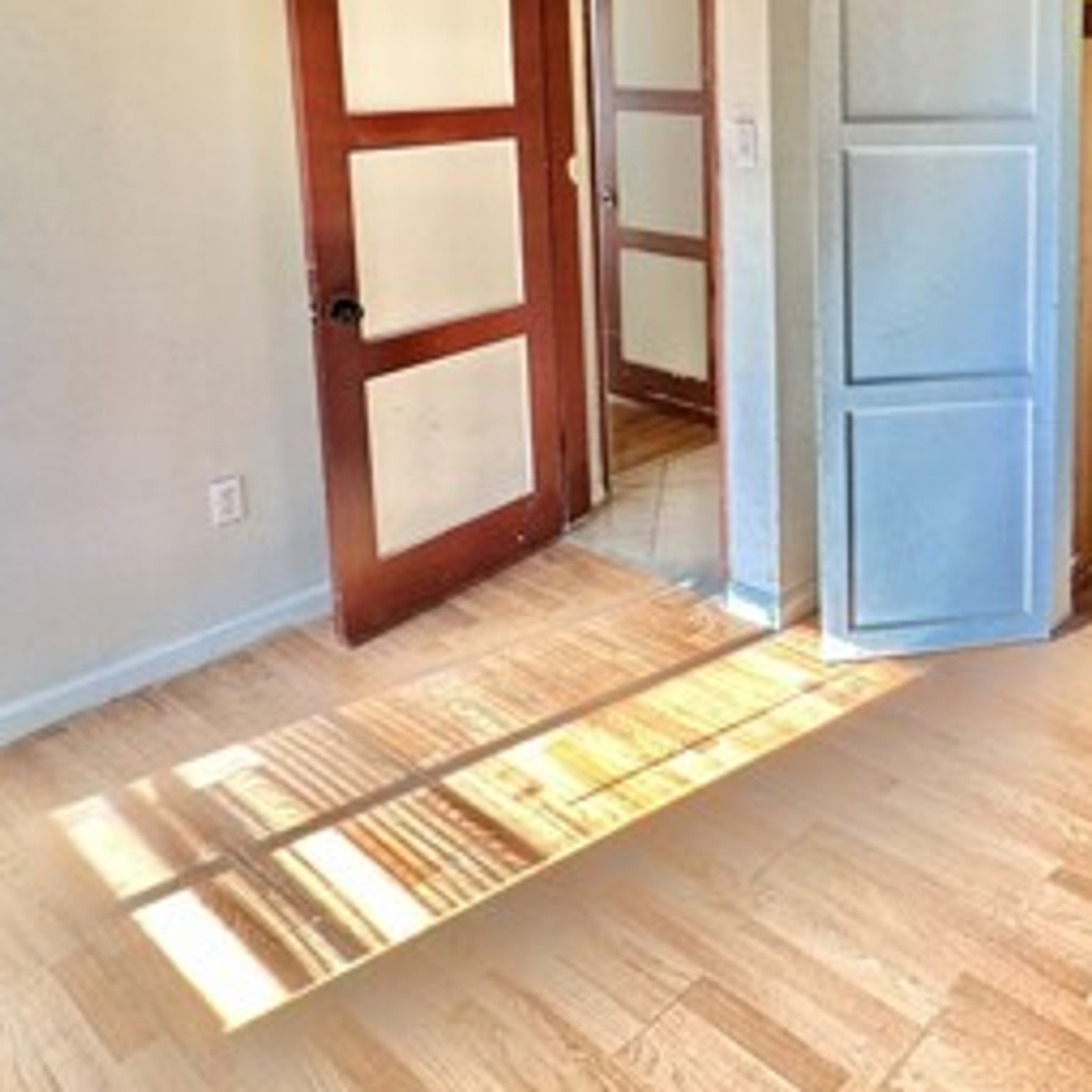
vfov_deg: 49.1
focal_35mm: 31
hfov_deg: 48.5
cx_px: 925
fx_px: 1106
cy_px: 201
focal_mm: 2.22
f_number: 2.2
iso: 125
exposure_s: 1/120
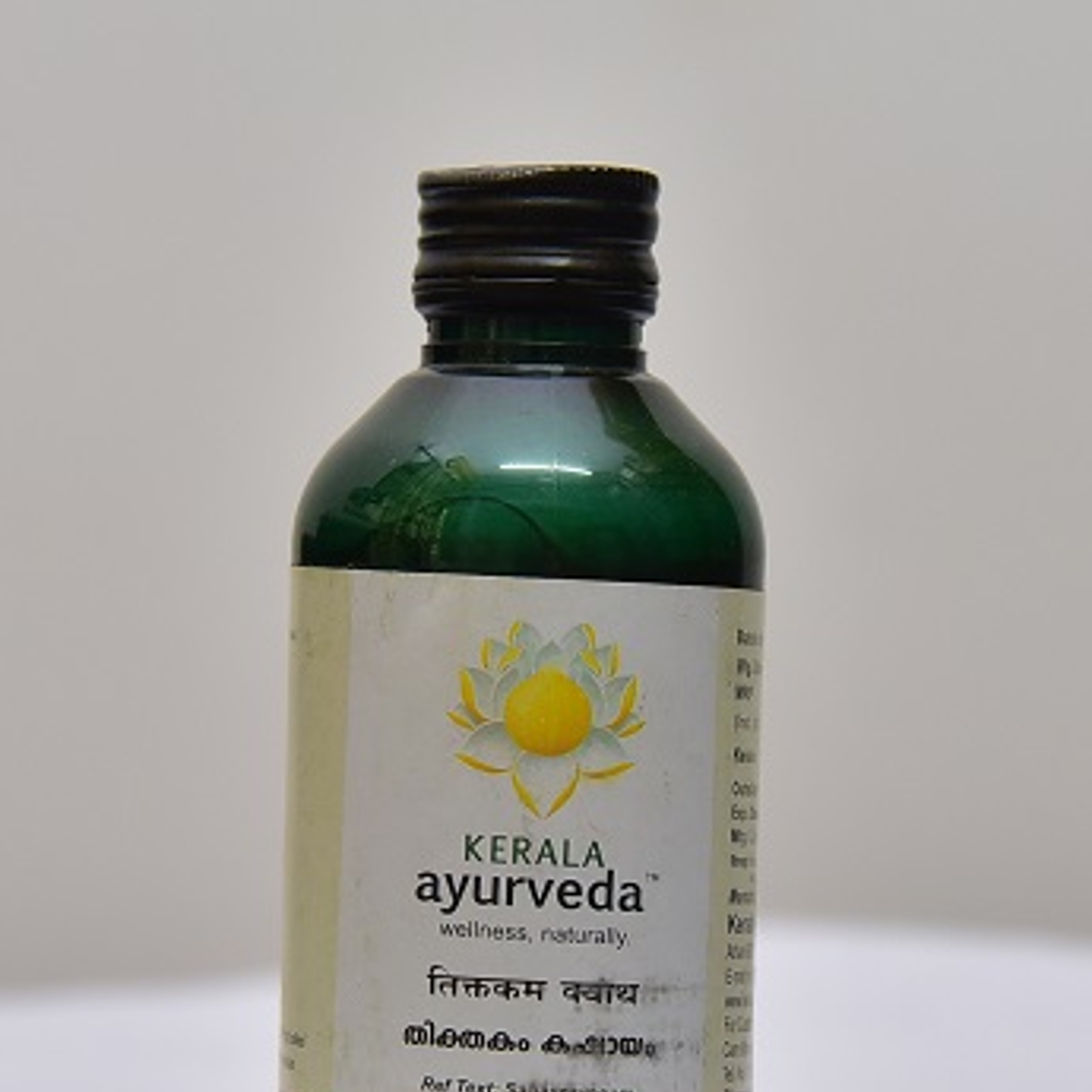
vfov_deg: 17.9
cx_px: 541
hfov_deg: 17.9
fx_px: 3462
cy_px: 696
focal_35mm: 97
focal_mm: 75
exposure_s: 1/125
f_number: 4.5
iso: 1600
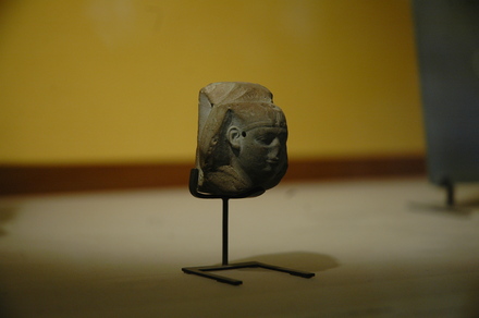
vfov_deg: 13.0
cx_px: 240
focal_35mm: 105
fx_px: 1395
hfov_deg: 19.5
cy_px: 159
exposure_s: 1/60
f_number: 4.5
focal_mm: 70
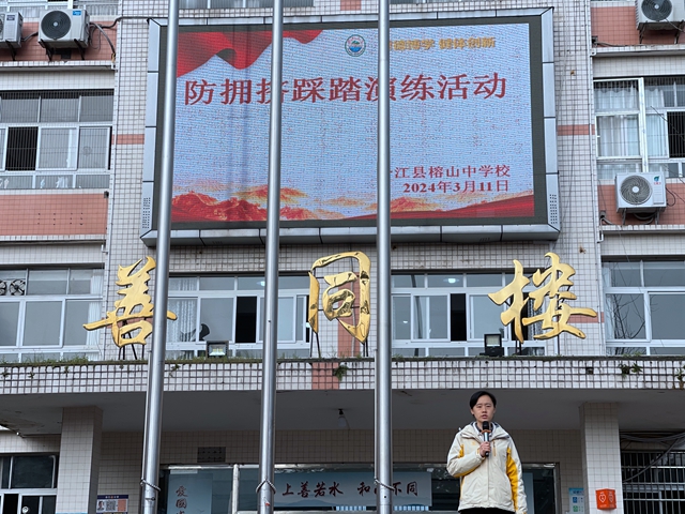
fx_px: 1266
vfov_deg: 22.9
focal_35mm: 64
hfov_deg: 30.3
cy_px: 257
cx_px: 342
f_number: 2.2
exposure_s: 1/986
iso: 20
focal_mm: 7.5
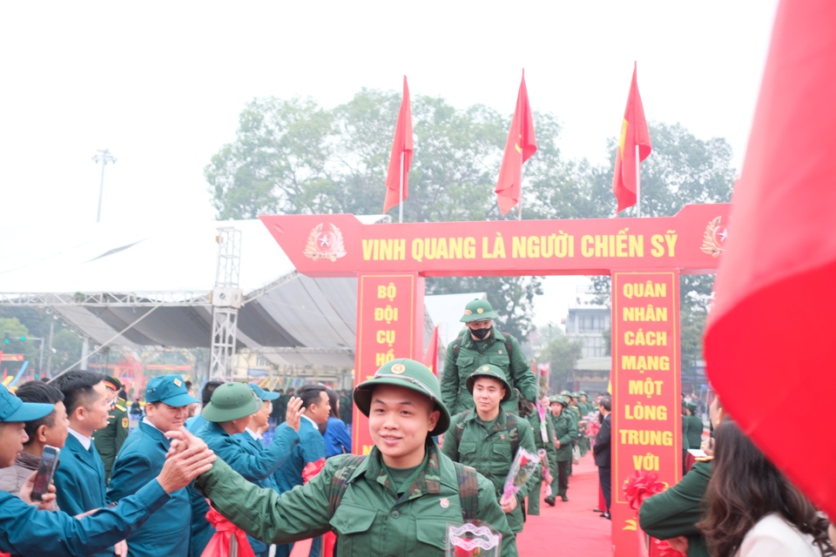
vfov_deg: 37.9
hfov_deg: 54.4
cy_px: 278
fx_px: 813
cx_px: 418
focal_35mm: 35
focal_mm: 23
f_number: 2.2
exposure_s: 1/70
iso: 320
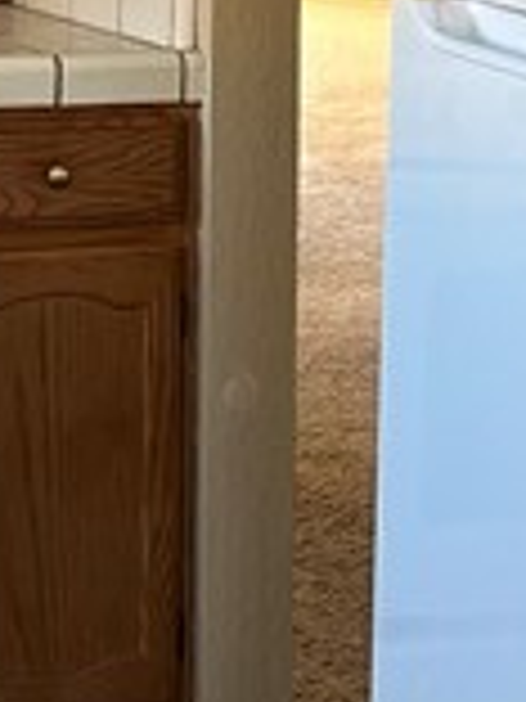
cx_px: -139
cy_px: -130
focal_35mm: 171
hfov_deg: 8.6
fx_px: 3465
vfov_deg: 11.3
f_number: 1.5
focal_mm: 5.7
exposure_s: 1/106
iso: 125
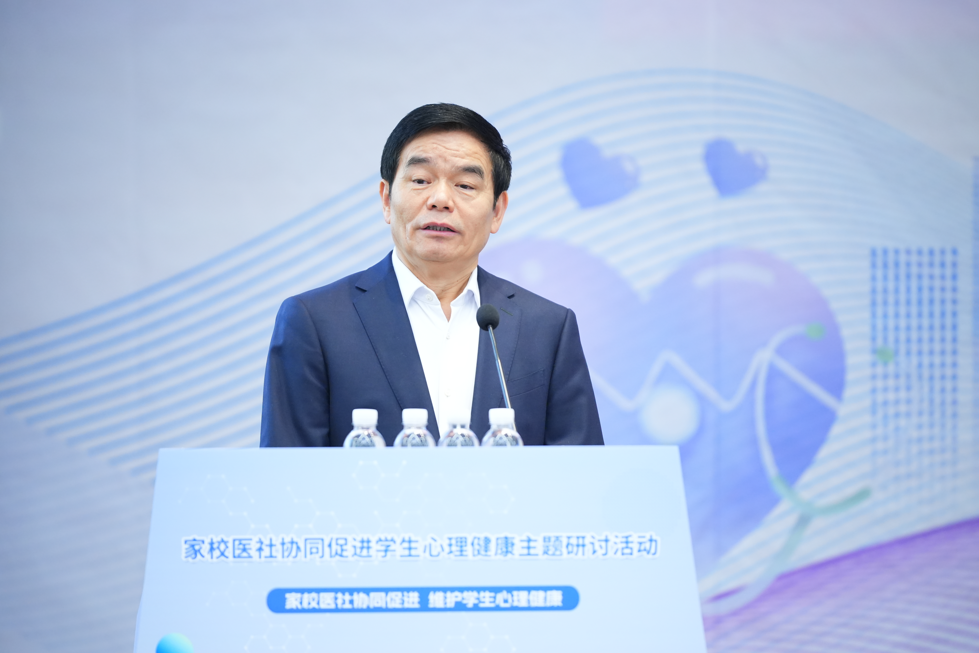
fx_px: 5438
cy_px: 326
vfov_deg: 6.9
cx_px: 490
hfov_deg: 10.3
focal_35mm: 200
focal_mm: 200
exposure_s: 1/100
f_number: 2.8
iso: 3200
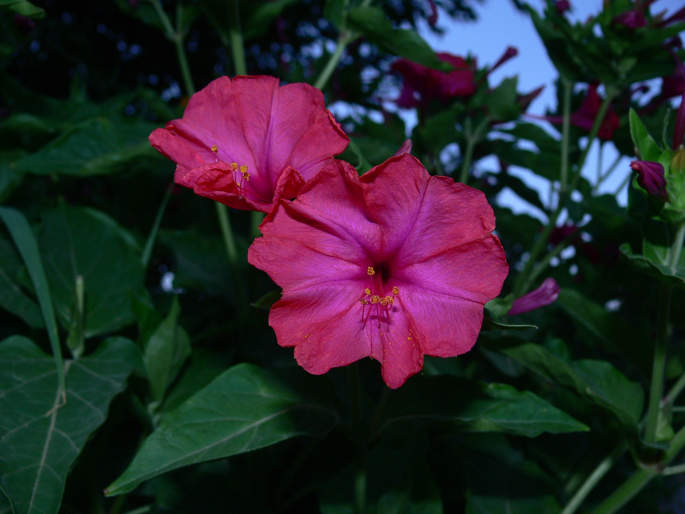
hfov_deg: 52.6
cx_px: 342
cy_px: 257
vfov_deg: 40.7
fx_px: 693
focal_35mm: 35
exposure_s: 1/30
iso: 80
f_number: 4
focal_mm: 7.4
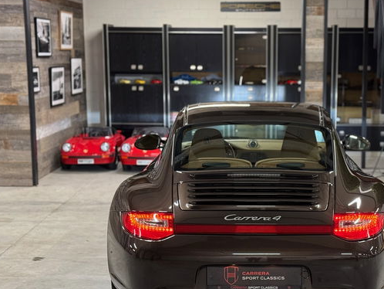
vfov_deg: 19.9
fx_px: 821
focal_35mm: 74
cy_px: 186
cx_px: 251
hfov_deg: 26.2
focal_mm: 6.76
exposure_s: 1/50
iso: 250
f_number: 1.78
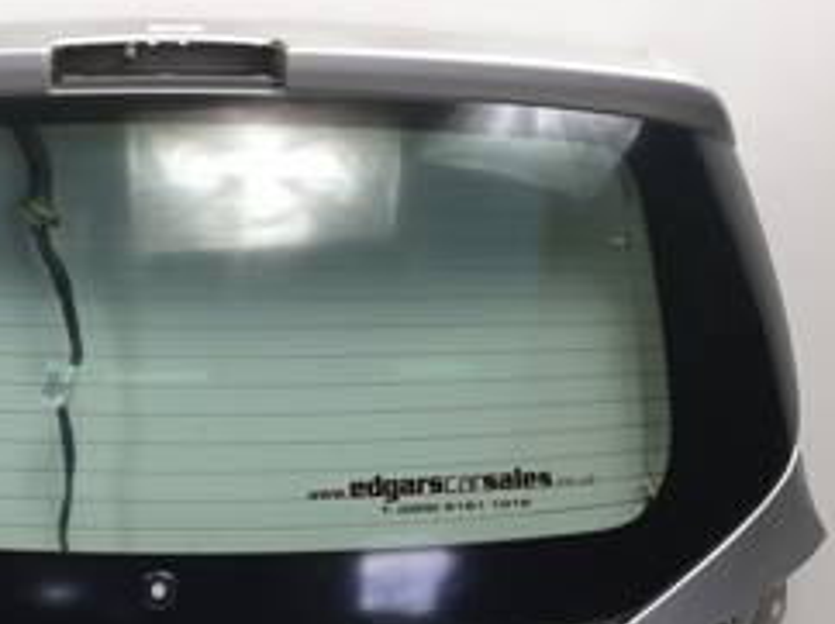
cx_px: 179
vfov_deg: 32.7
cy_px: 493
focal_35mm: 43
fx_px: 1036
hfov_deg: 42.1
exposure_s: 1/100
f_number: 2.4
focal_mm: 4.3
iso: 64
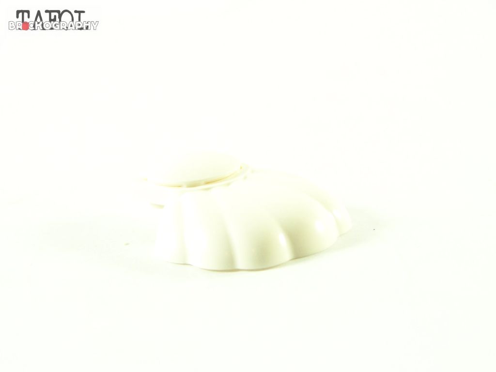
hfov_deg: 18.7
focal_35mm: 105
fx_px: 1505
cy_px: 186
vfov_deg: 14.1
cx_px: 248
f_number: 3.6
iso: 400
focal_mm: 17.5
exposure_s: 1/60
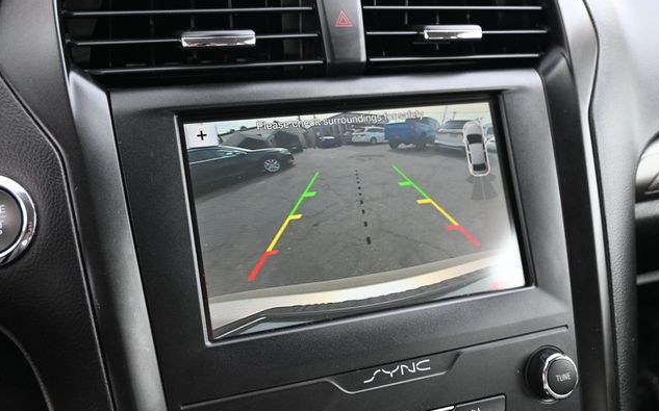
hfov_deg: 55.7
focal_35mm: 35
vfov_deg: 36.5
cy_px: 214
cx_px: 331
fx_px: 624
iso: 400
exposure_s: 1/125
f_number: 4
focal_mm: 22.5
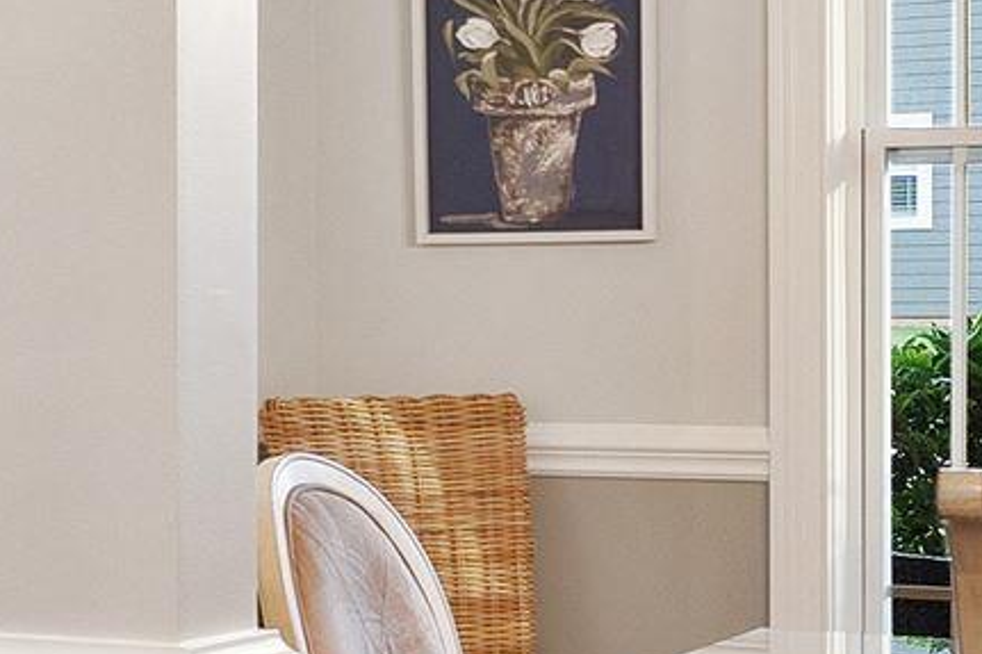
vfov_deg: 12.0
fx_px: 3108
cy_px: 285
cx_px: -640
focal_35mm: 114
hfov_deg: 15.9
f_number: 9
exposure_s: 2.5
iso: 400
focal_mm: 16
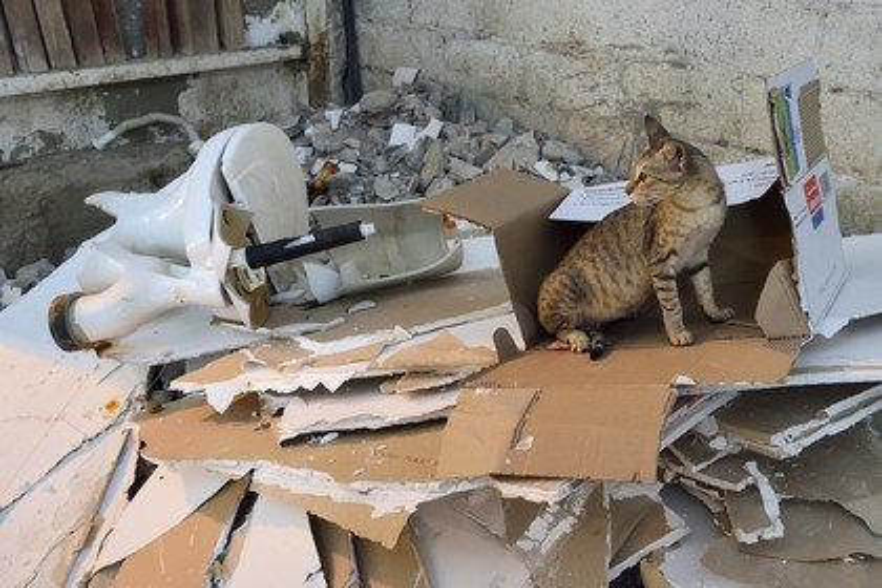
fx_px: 784
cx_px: 441
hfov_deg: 58.7
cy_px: 294
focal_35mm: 32
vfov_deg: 41.1
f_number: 5
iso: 1600
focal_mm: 32
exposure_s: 1/40
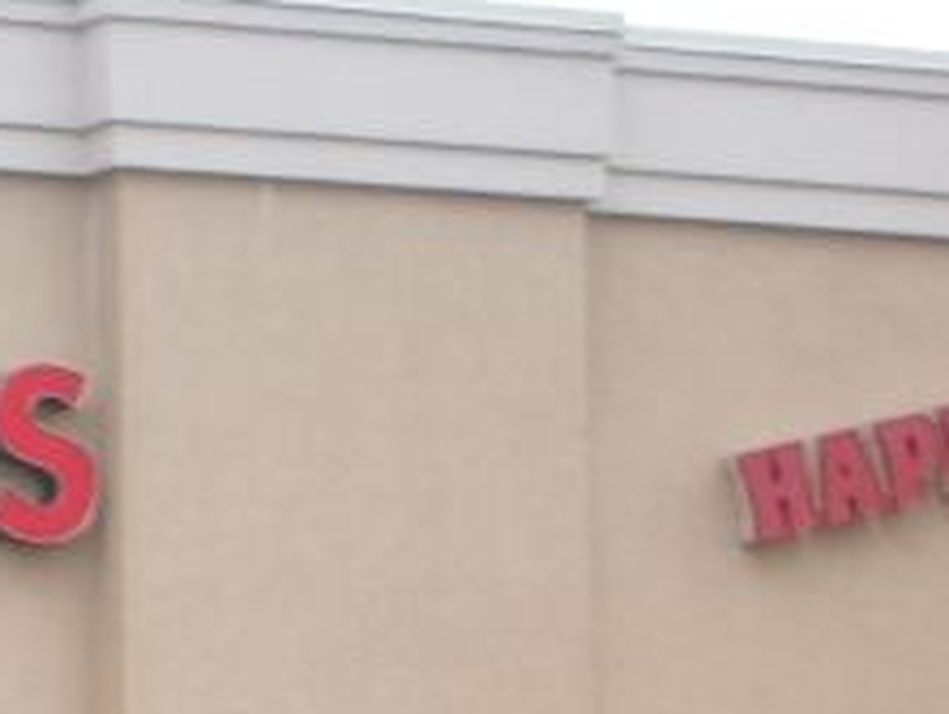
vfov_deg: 4.6
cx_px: -447
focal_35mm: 321
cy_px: 1047
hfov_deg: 6.1
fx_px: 8810
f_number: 4.8
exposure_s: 1/60
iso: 50
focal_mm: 17.4
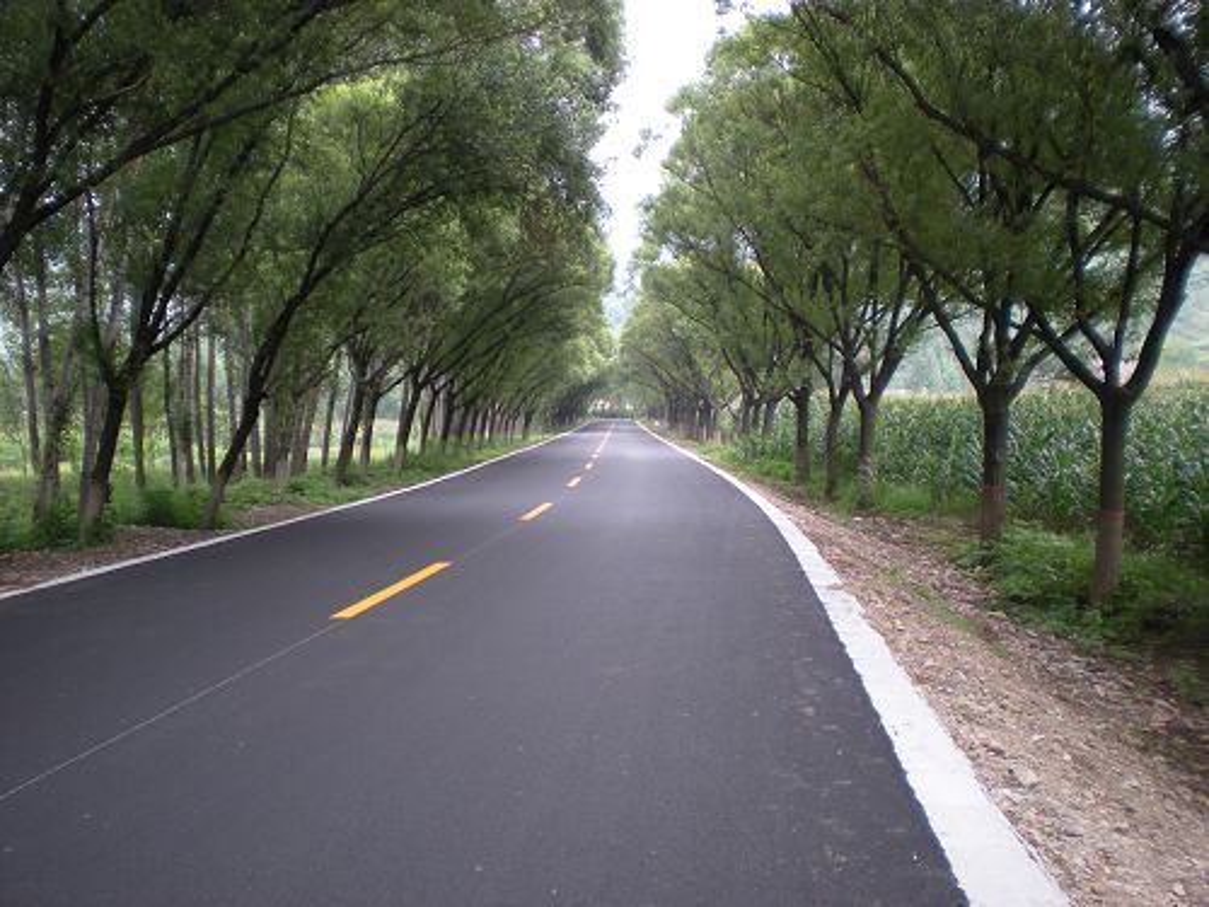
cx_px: 604
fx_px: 1327
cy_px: 454
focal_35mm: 38
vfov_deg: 37.7
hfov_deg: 49.0
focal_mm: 6.3
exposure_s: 1/68.5
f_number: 3.1
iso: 77
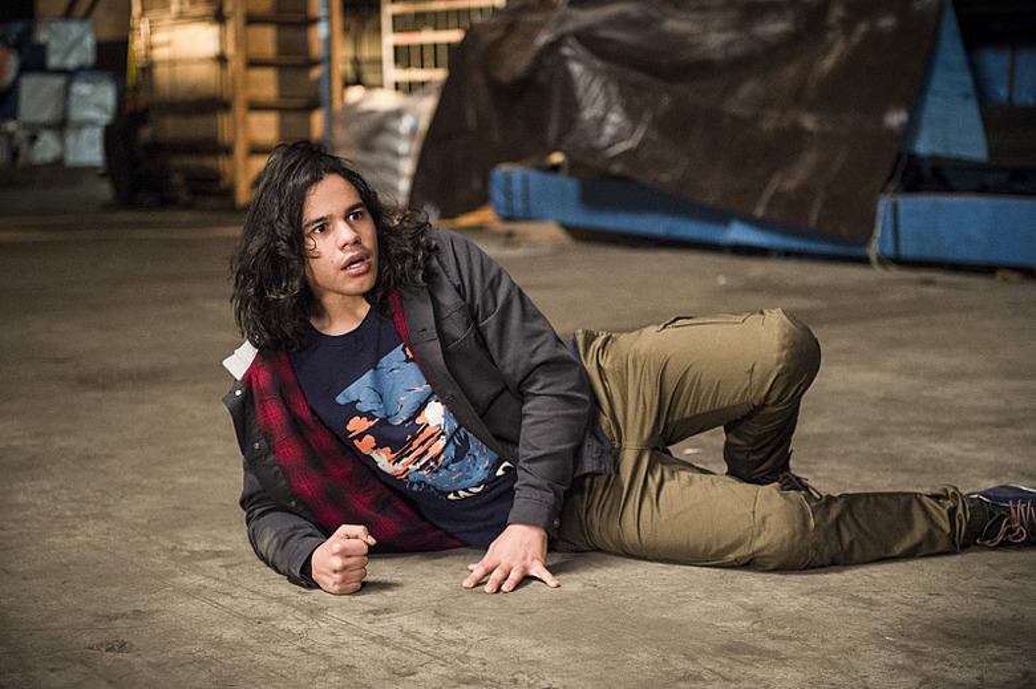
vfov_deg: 19.4
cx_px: 518
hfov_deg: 28.9
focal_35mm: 70
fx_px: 2013
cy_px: 344
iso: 4000
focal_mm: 70
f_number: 2.8
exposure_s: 1/80
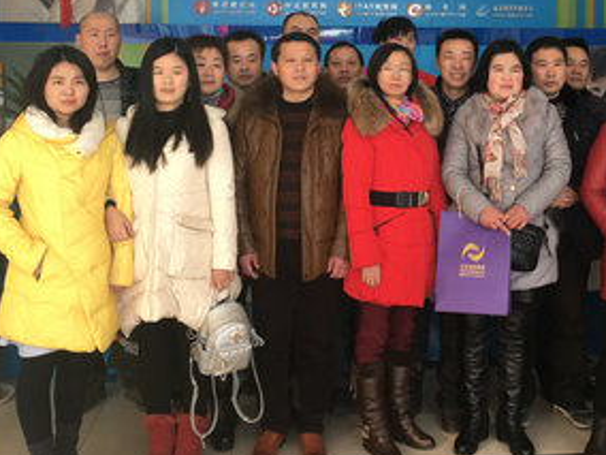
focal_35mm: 51
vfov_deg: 27.9
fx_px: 893
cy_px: 82
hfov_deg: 37.2
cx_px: 395
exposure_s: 1/50
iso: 32
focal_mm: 4.15
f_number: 2.2
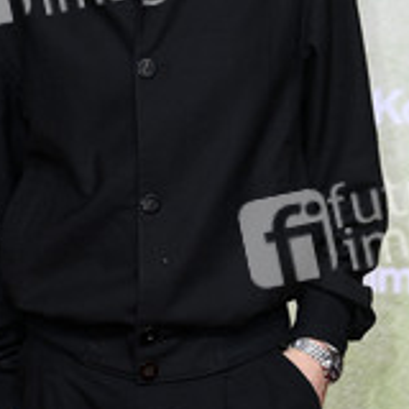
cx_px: 138
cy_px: 100
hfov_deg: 7.8
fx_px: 2981
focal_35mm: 223
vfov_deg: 7.8
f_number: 5.6
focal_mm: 105
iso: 640
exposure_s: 1/250
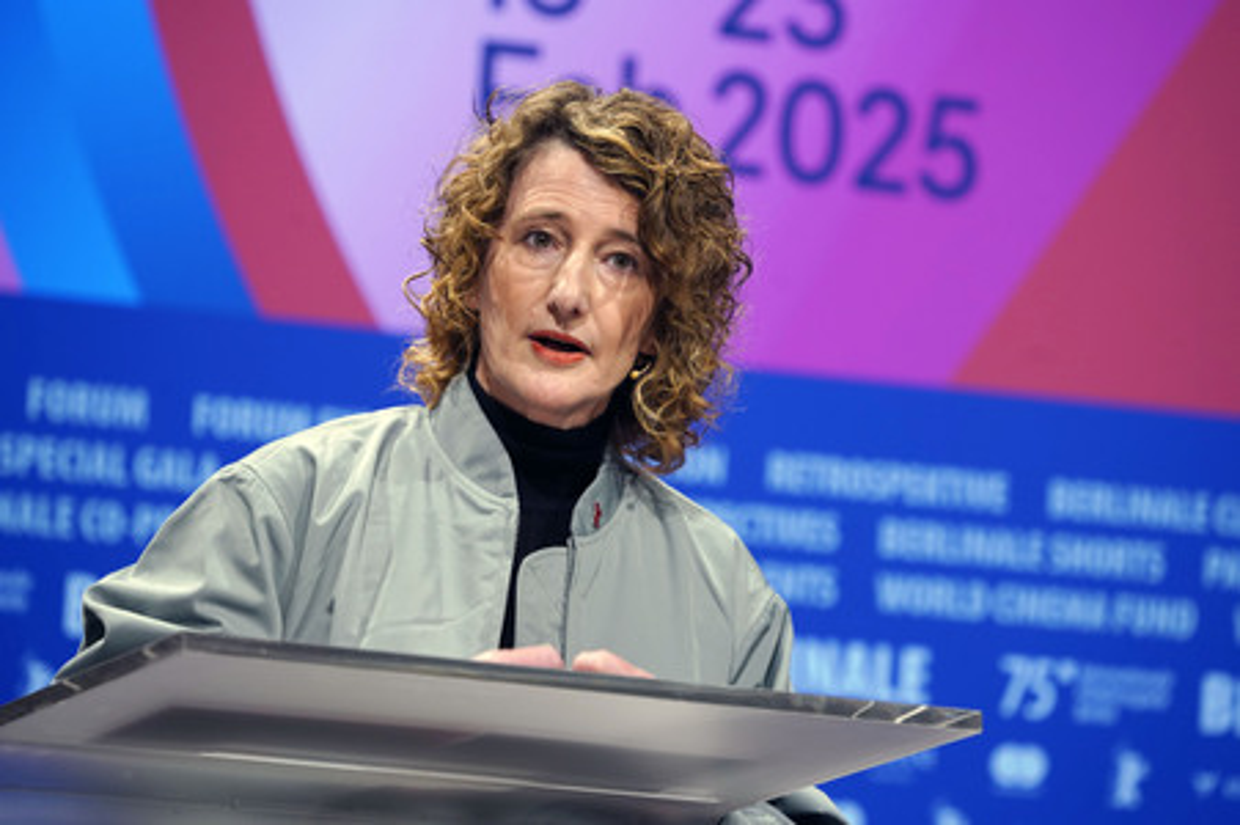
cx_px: 620
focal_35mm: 200
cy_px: 412
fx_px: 6884
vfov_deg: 6.9
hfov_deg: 10.3
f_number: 5.6
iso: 1000
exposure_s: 1/50
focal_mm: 200
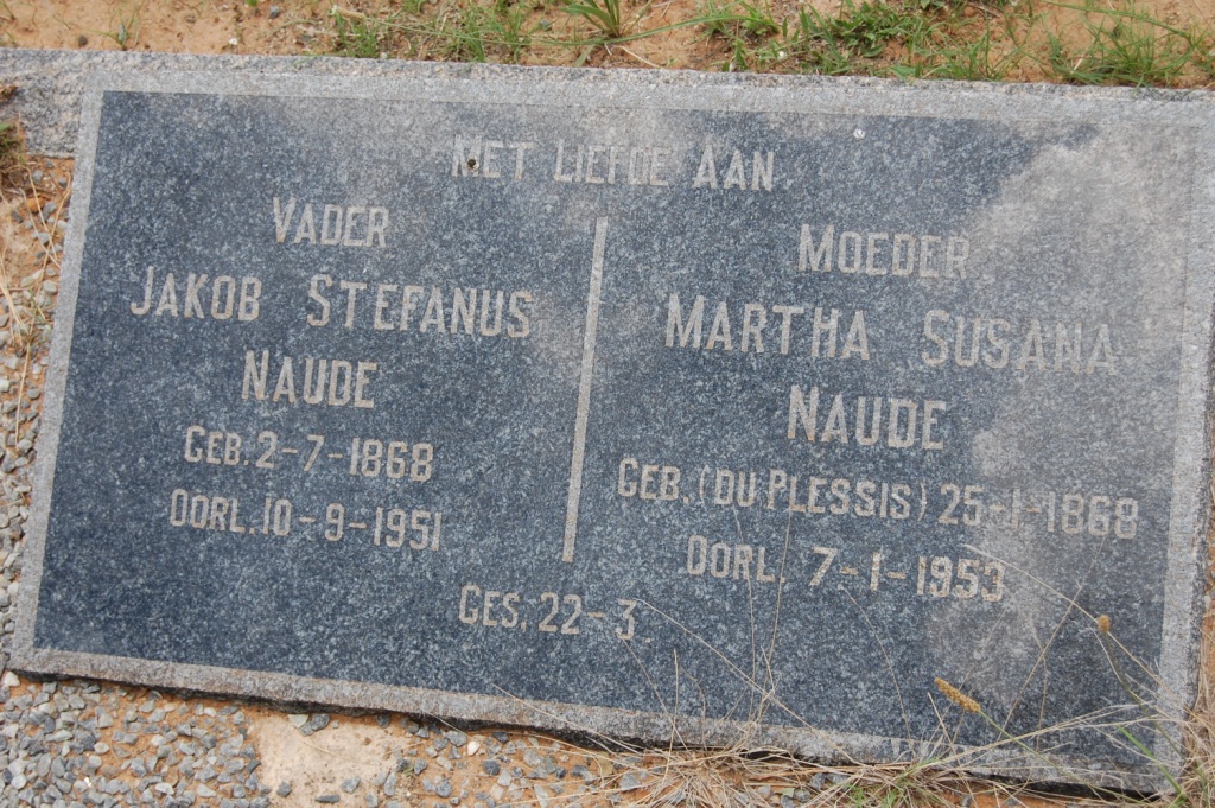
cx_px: 608
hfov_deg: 35.1
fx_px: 1922
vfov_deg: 23.7
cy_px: 404
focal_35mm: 57
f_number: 7.1
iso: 200
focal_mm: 38
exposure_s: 1/200
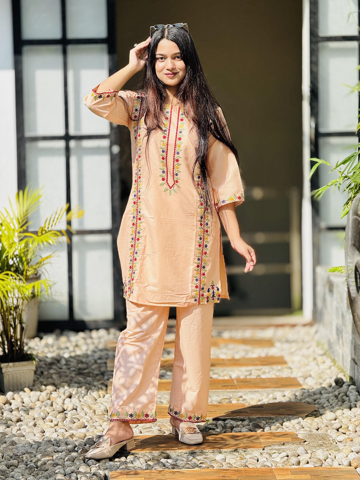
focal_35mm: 120
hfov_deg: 12.3
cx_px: 180
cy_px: 240
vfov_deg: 16.4
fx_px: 1664
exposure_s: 1/1167
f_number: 2.8
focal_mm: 15.66
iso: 50
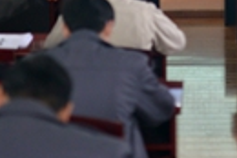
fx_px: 975
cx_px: 175
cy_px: -28
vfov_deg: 9.2
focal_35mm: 148
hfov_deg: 13.8
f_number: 1.4
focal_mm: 35
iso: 800
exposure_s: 1/320
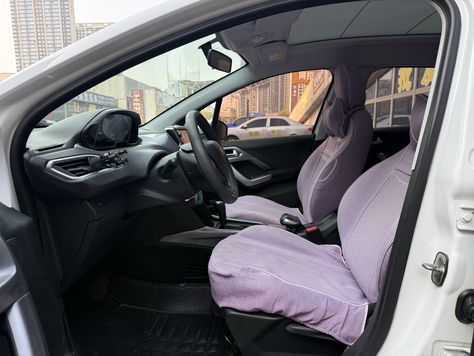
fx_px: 329
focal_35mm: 24
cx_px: 237
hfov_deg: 71.6
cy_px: 178
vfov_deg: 56.8
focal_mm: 6.76
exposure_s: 1/589
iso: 100
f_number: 1.78
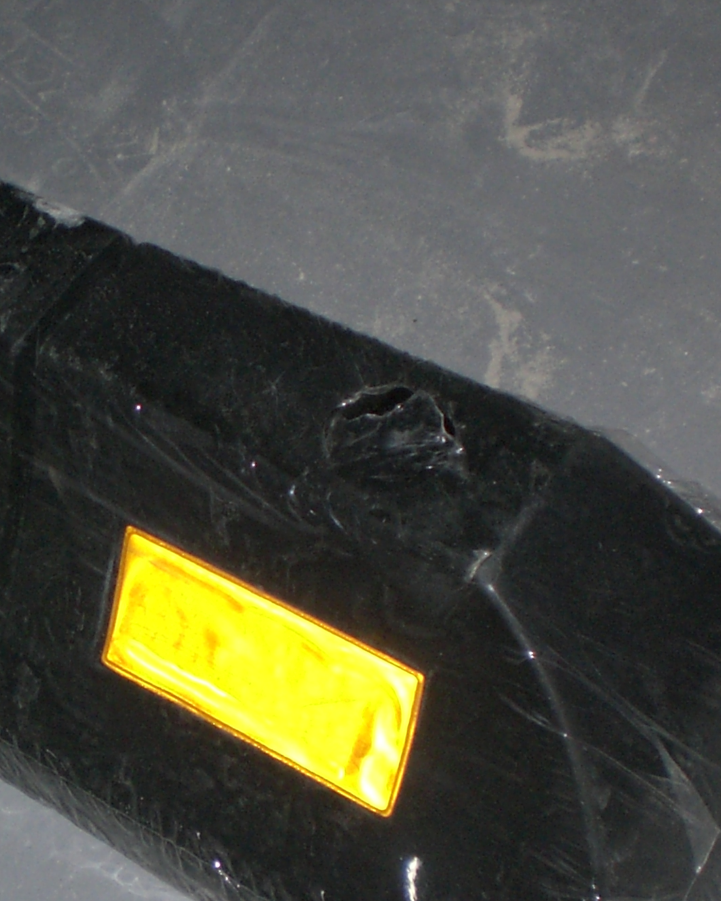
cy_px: 551
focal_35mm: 86
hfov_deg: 17.7
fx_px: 2294
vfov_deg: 22.2
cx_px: 107
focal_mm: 6.3
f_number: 3.1
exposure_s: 1/60
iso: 100
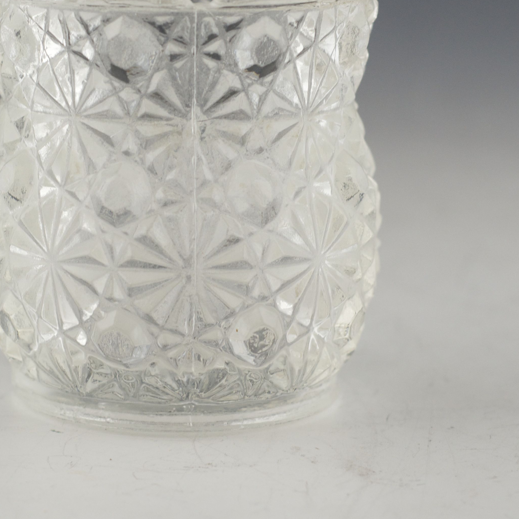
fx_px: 2578
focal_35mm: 152
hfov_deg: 11.5
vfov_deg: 11.5
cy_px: 174
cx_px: 170
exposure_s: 1/80
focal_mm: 50
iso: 500
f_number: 4.5
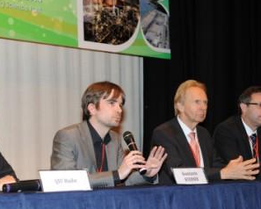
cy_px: 127
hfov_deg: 19.3
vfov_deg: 15.5
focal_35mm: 99
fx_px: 765
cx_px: 115
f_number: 5
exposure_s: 1/60
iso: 200
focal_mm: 70
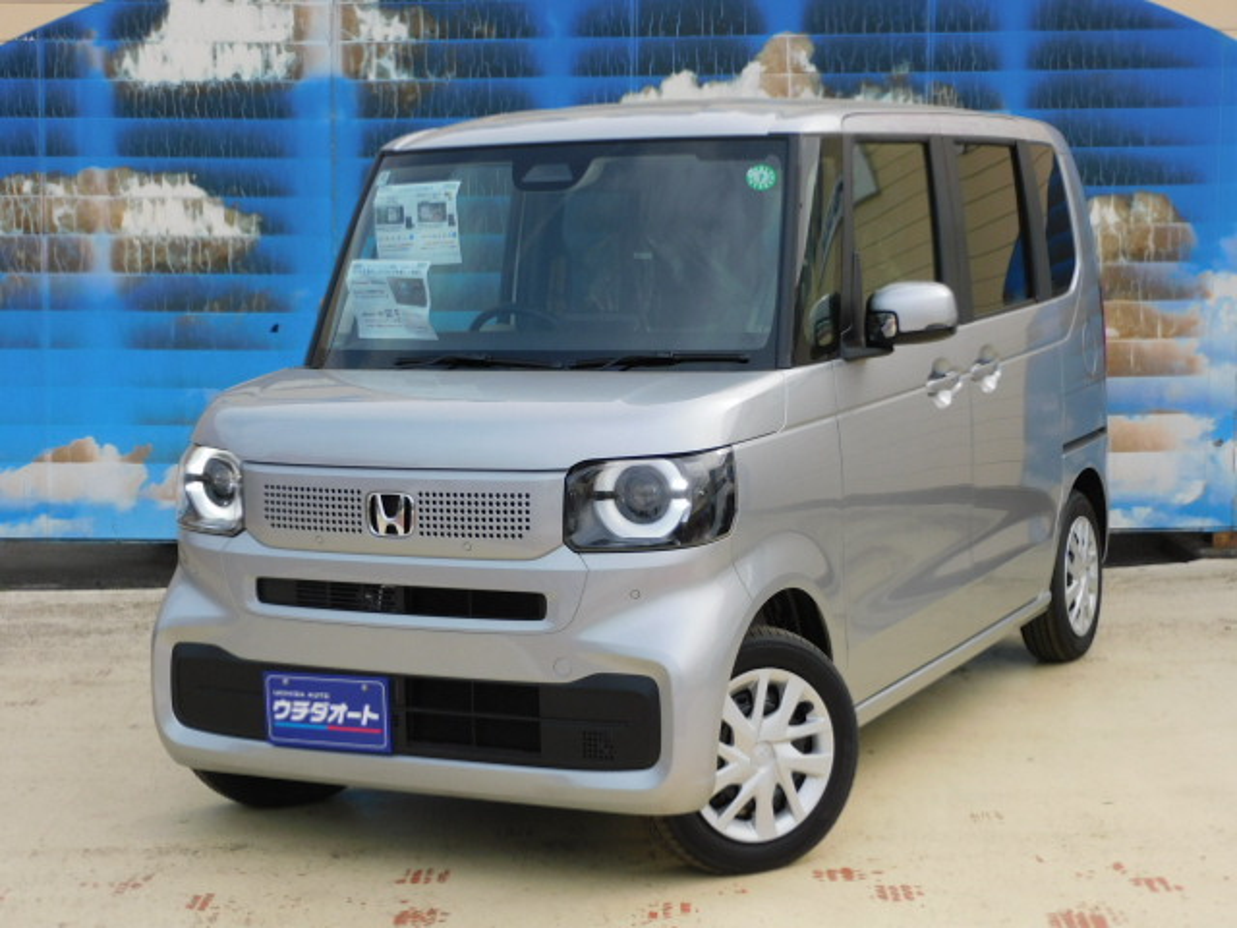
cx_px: 618
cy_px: 464
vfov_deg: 22.6
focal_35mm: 65
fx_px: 2323
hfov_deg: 29.8
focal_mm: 11.6
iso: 125
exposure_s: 1/400
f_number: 4.2
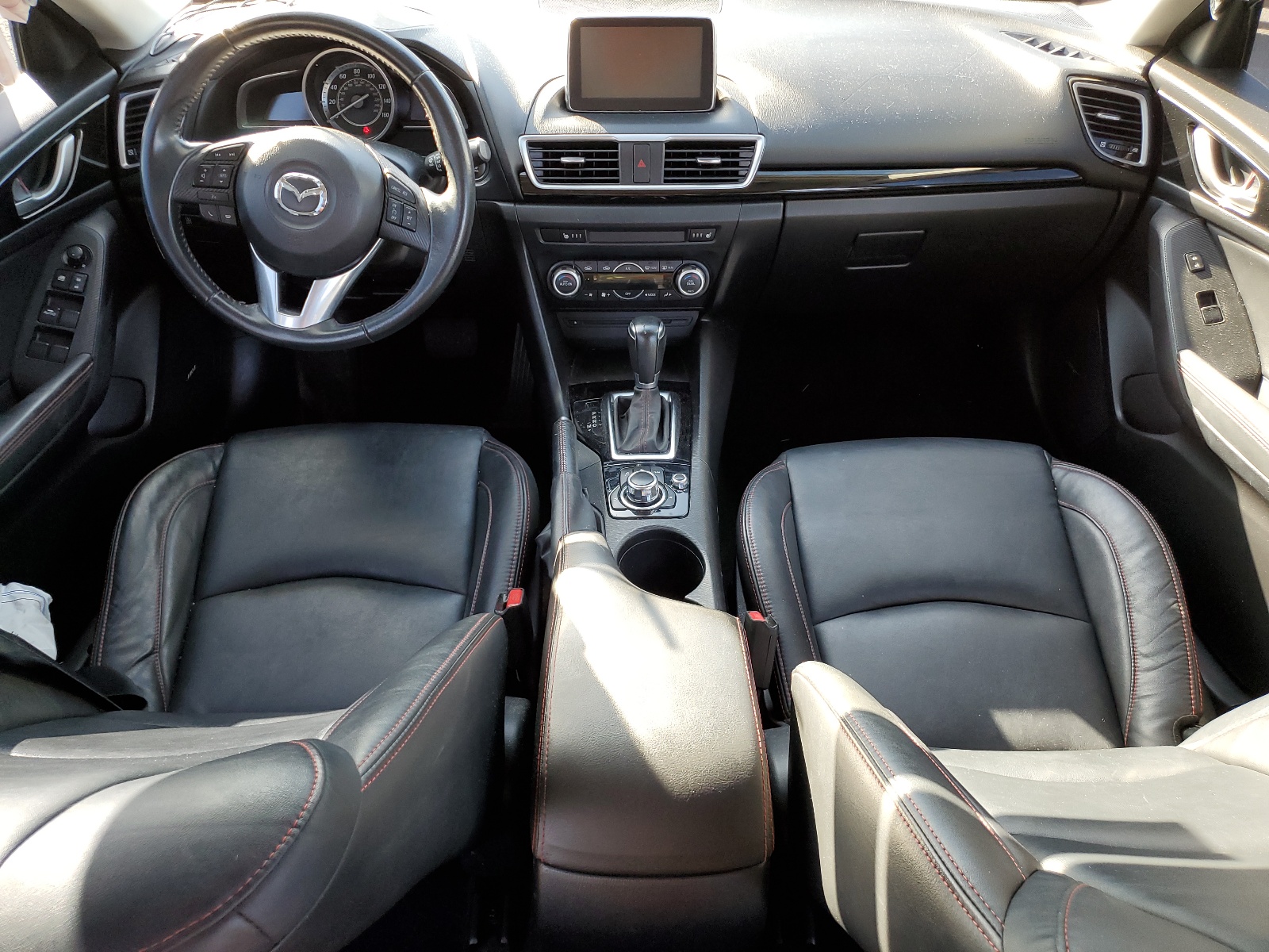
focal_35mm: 26
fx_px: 953
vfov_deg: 53.1
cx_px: 634
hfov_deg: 67.3
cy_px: 476
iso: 72
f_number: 1.5
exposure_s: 1/120
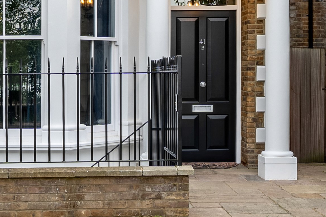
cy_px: -243
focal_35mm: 83
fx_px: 752
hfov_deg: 24.3
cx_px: 93
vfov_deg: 13.6
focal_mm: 16
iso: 50
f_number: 8
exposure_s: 1/50
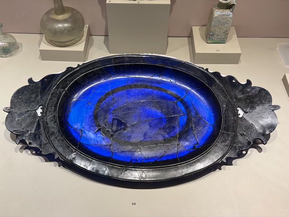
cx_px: 144
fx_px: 217
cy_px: 108
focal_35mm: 26
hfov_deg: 67.3
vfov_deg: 53.1
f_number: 1.5
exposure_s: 1/100
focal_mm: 5.7
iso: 100
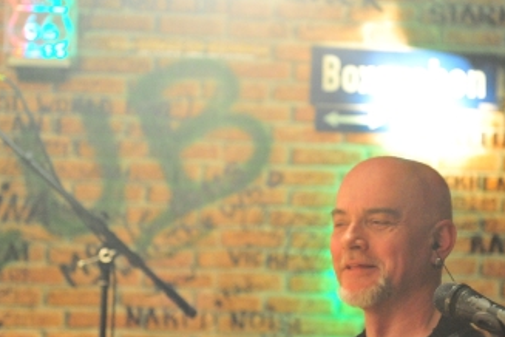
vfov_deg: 13.5
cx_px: 293
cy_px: 189
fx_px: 1417
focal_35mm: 101
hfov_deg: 20.2
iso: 6400
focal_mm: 66
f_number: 2.8
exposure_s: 1/50
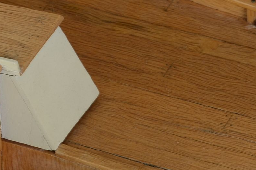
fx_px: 3489
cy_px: 203
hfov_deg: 4.2
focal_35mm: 492
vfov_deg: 2.8
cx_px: 65
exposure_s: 1/60
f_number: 9
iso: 125
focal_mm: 105
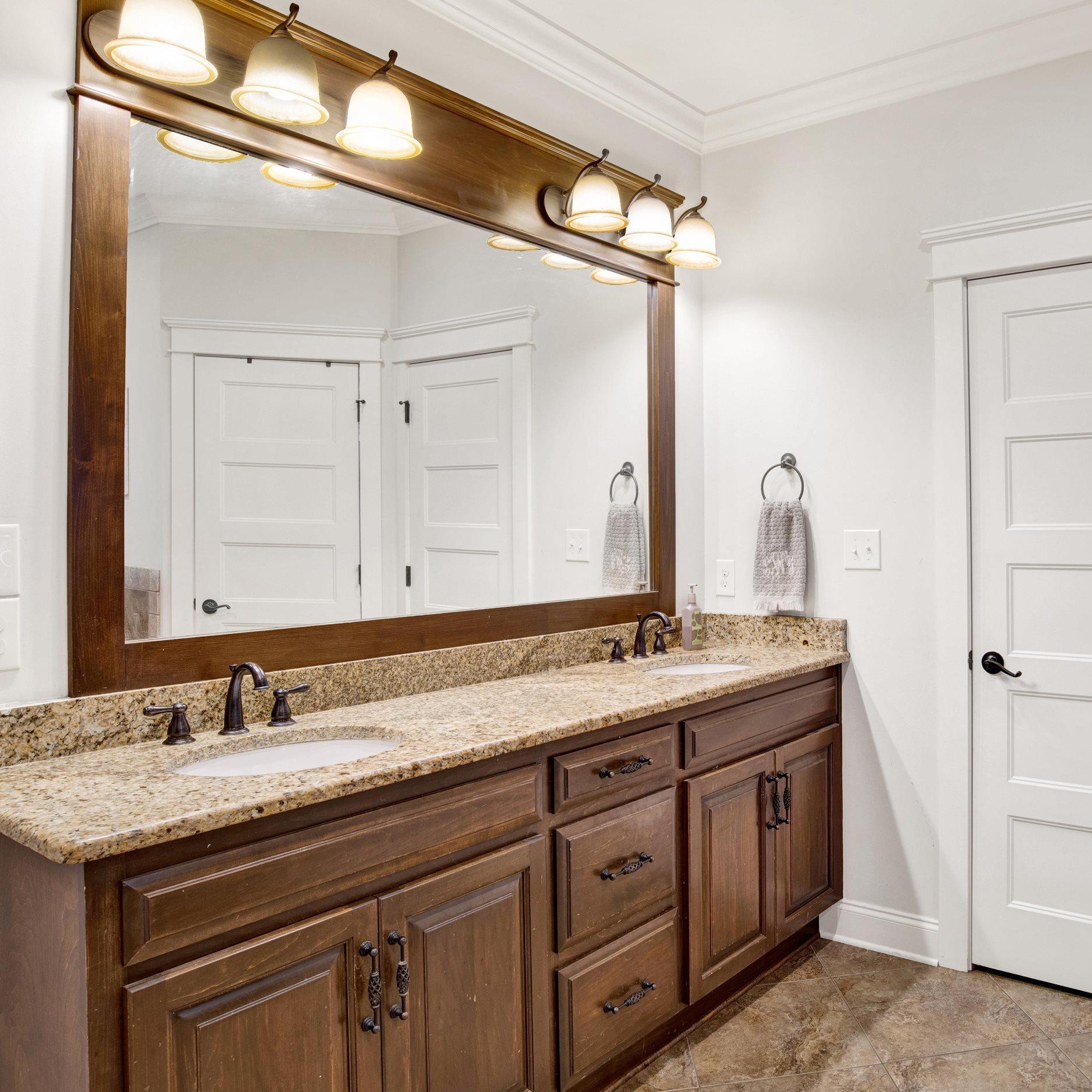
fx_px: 892
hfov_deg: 60.9
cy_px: 507
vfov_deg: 62.9
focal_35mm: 25
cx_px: 754
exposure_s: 1
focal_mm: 18
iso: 200
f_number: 11
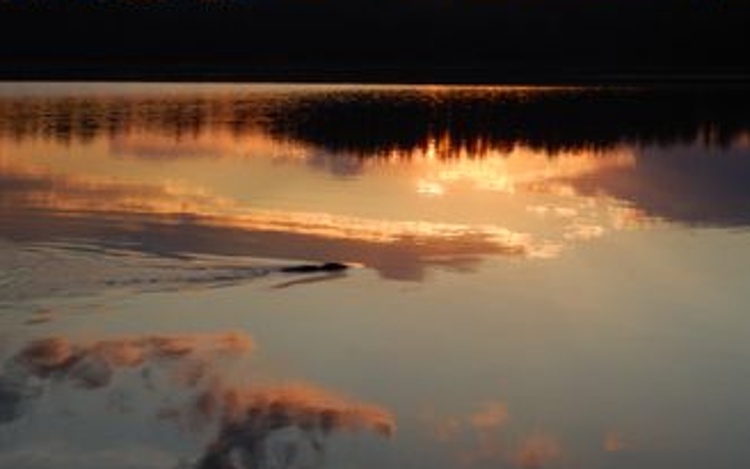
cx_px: 380
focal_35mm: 93
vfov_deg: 14.0
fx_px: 1901
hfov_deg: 22.3
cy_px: 172
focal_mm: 13
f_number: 4.5
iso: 125
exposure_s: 1/400
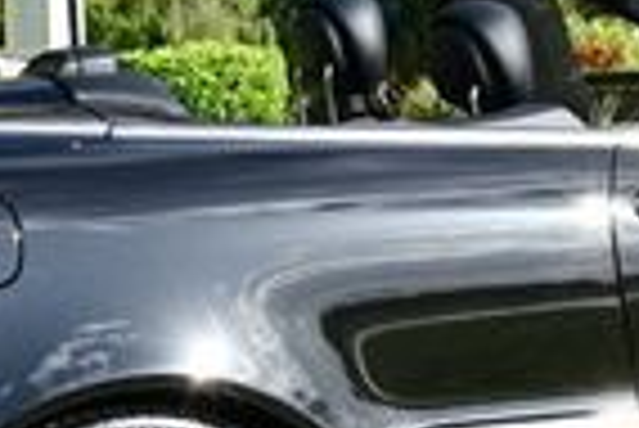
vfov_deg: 6.3
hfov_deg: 9.4
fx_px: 3856
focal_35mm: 217
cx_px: 598
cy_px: 36
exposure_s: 1/250
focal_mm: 24
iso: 160
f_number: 8
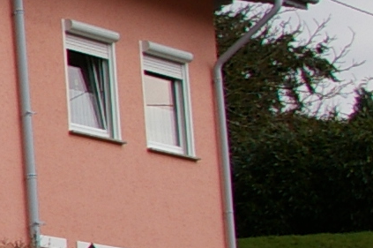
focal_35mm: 192
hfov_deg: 8.5
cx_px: -824
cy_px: 139
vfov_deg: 7.1
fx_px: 1987
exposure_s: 1/250
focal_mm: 18
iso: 200
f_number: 11
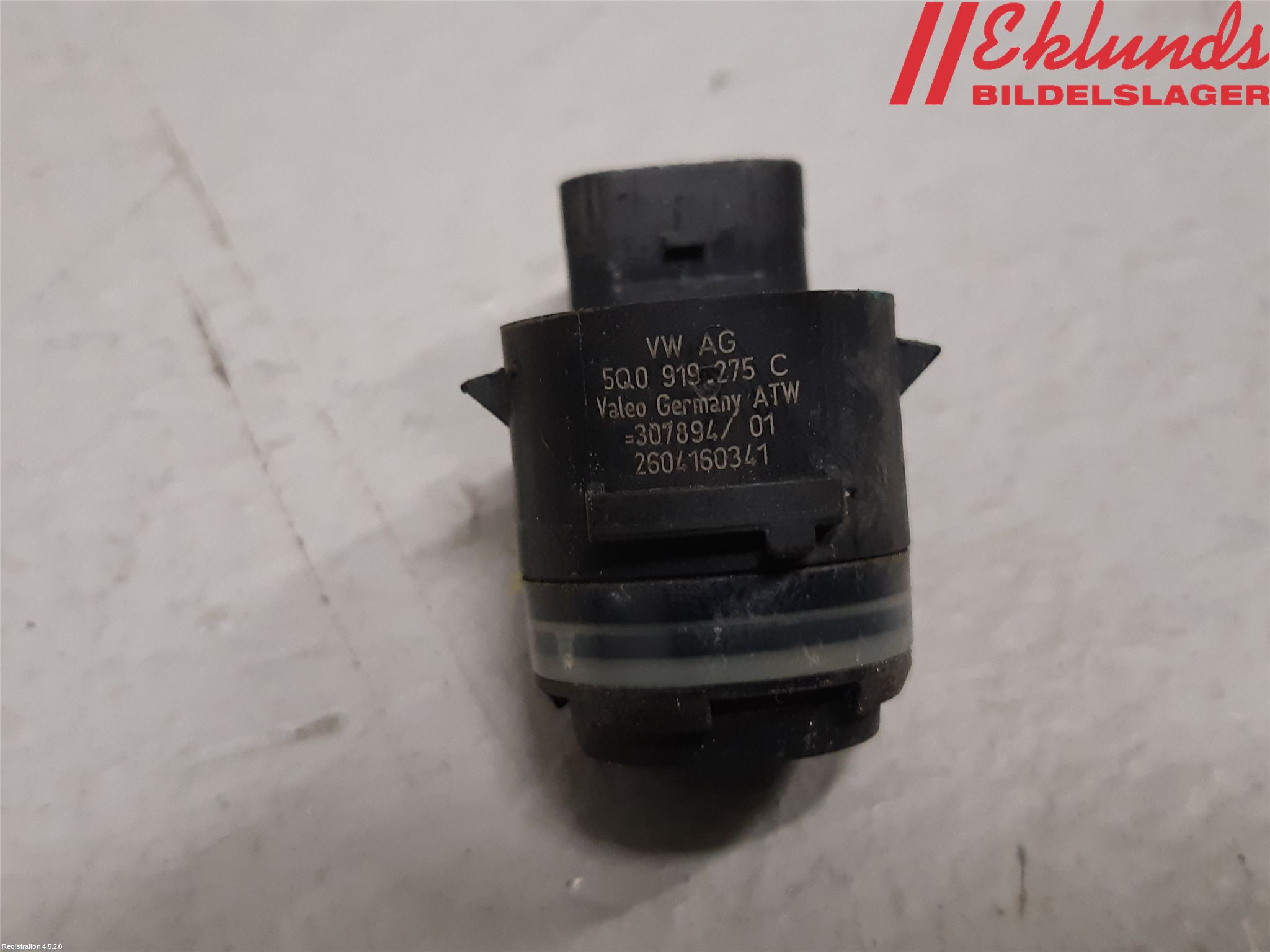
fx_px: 954
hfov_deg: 67.3
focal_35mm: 26
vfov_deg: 53.1
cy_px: 476
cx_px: 635
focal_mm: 3.93
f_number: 1.7
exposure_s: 1/50
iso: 160
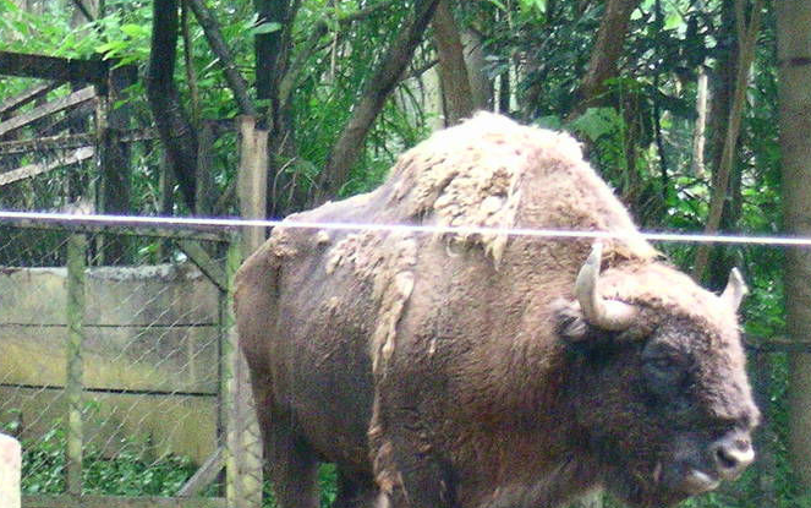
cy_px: 226
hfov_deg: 11.6
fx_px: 3958
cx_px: -17
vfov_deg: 7.3
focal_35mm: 179
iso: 400
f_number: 3.9
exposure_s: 1/26.4
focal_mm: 14.5
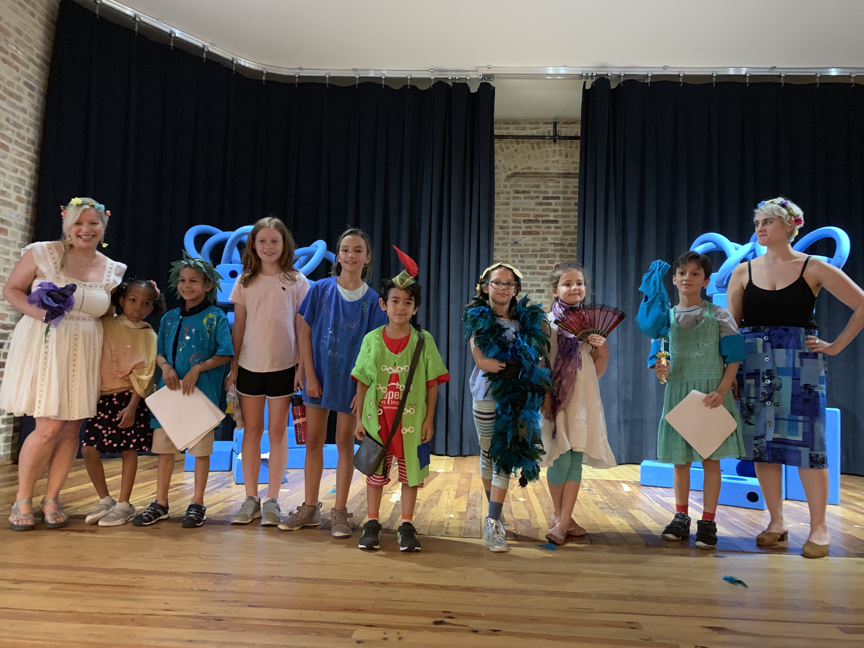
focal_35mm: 26
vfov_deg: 53.1
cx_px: 432
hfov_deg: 67.3
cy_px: 324
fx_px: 649
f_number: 1.8
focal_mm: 4.25
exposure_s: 1/24
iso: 640
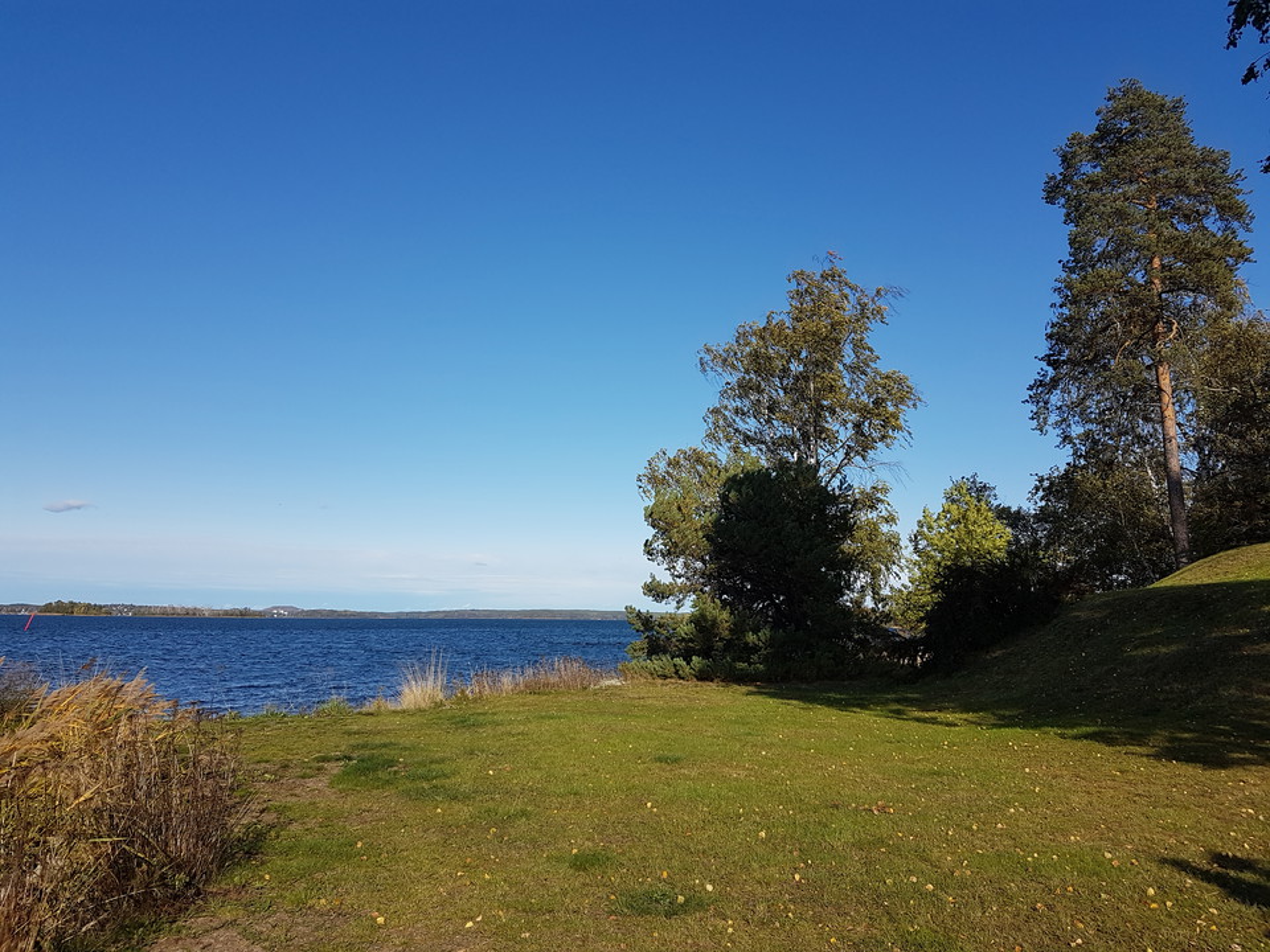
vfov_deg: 53.1
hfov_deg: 67.3
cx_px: 635
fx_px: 954
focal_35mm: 26
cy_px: 476
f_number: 1.7
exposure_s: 1/2704
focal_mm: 4.2
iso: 40
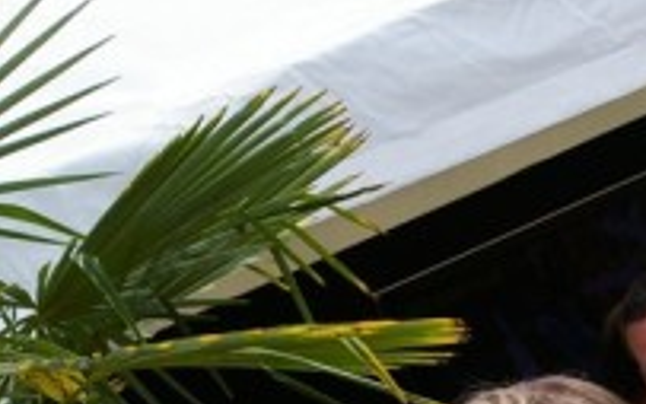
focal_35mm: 301
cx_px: 964
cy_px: 784
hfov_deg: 6.9
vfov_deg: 4.3
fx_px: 5301
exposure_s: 1/250
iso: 200
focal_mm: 50
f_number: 8
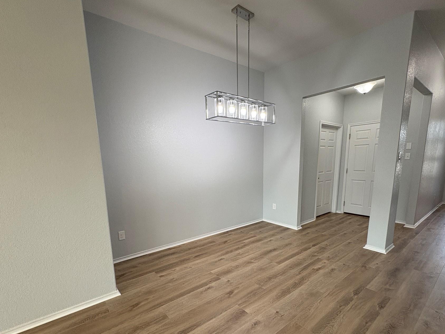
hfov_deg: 91.0
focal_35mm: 17
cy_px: 200
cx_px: 224
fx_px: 219
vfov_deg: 73.9
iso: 200
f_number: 2.2
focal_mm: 2.22
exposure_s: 1/120
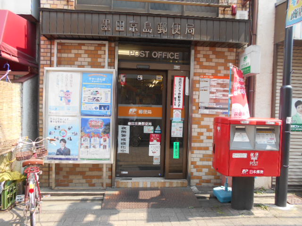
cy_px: 113
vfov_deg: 53.1
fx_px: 227
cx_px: 151
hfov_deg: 67.3
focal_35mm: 26
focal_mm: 4.6
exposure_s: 1/250
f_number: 3.2
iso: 110
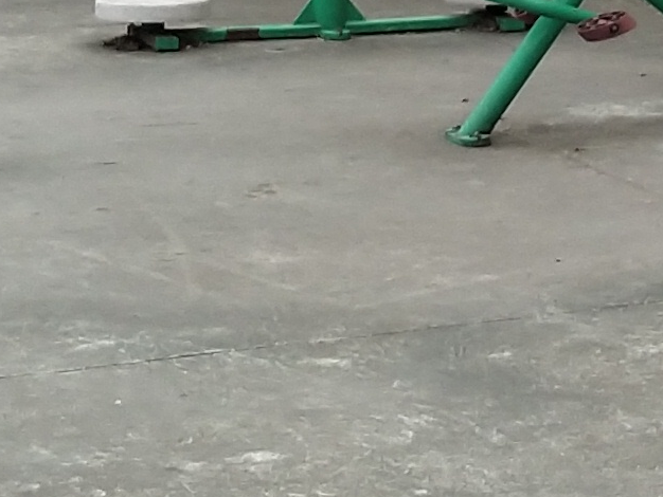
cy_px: 63
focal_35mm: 206
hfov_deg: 9.4
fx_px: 3947
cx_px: 918
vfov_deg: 7.2
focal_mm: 3.69
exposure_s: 1/100
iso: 50
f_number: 2.2
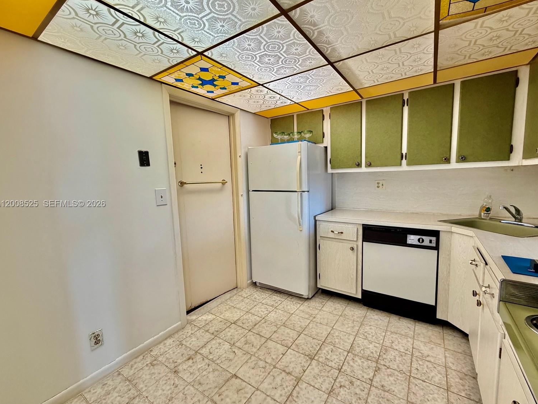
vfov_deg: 81.8
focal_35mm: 15
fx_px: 233
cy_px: 204
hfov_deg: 98.1
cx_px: 281
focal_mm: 2.22
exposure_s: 1/60
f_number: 2.2
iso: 320
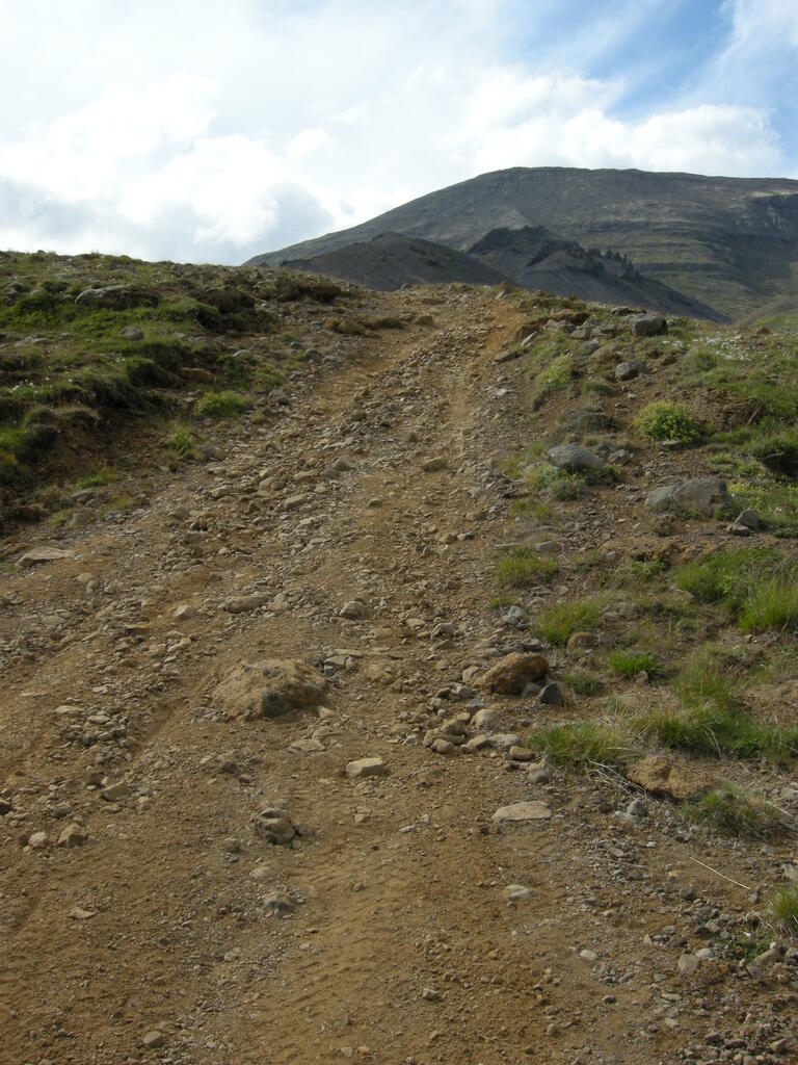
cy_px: 532
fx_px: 1076
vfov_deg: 52.6
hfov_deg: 40.7
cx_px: 399
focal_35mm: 35
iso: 100
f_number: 6.8
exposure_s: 1/302
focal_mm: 7.5
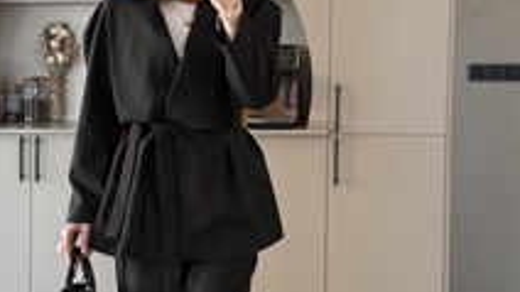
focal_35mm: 51
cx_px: 199
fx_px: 703
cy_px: 210
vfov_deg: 23.3
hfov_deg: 40.4
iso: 200
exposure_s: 1/76
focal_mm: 6.76
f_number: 1.78
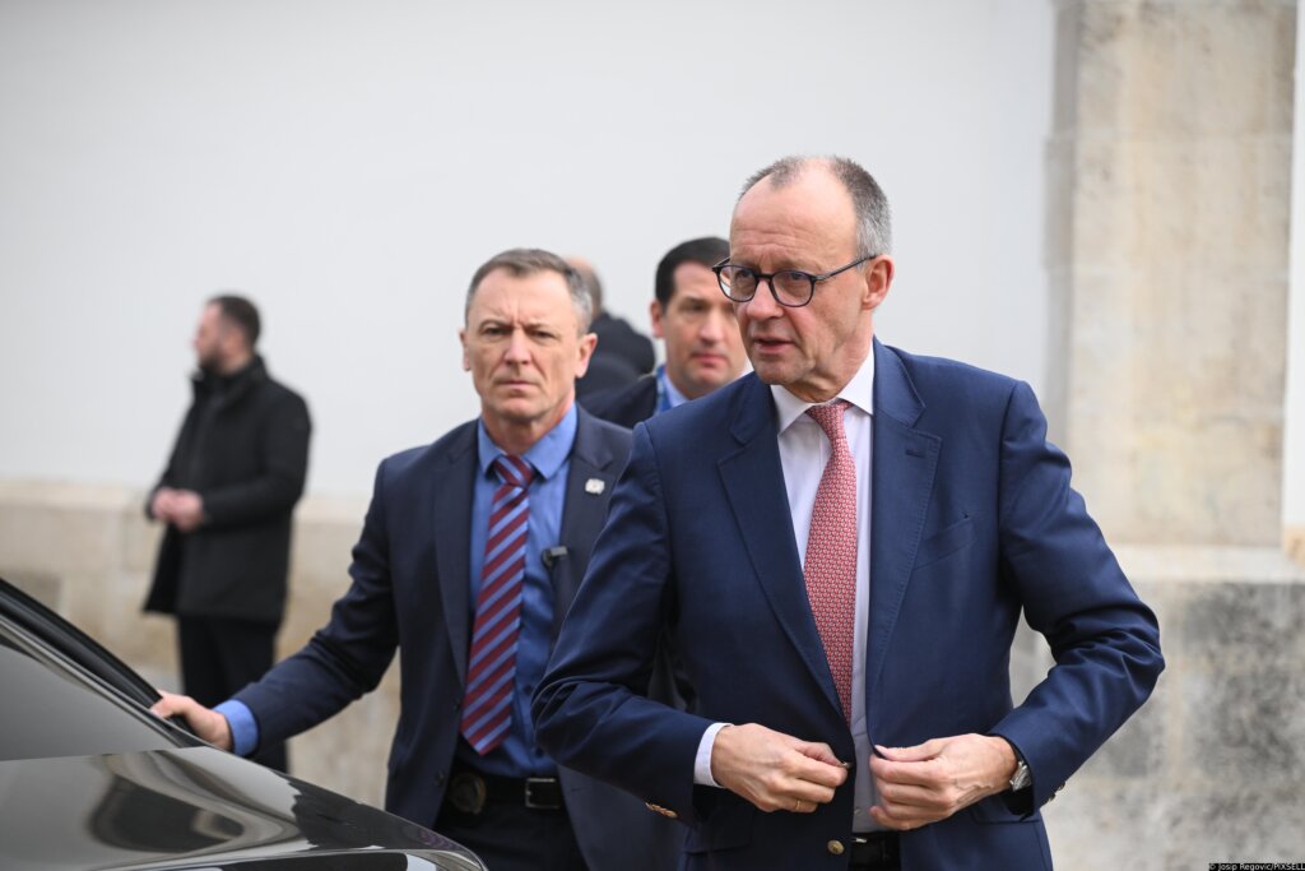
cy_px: 436
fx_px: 4350
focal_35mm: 120
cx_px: 652
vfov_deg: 11.4
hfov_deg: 17.1
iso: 640
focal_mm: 120
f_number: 4.5
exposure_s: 1/1000
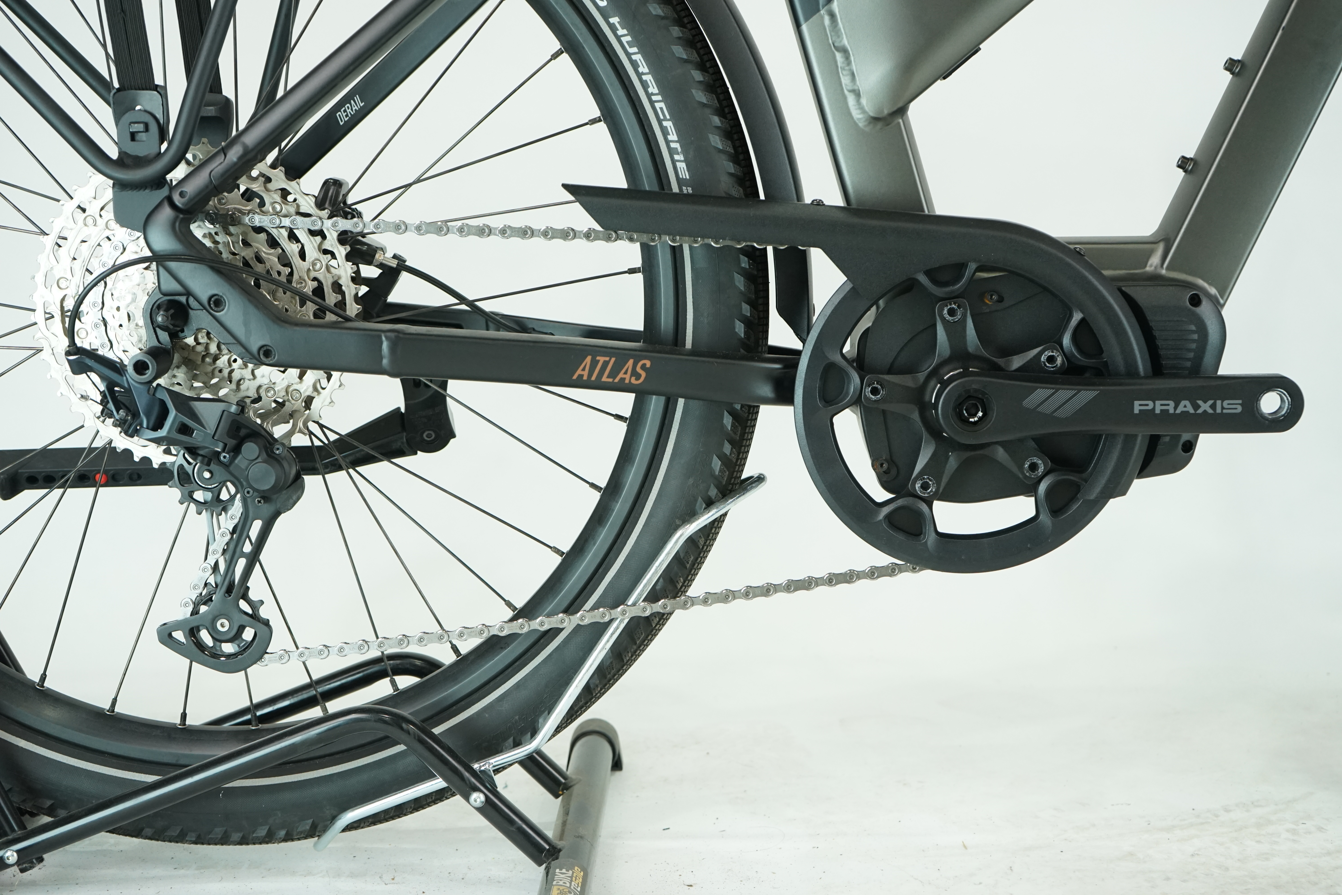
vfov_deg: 28.1
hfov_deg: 41.1
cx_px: 671
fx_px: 1789
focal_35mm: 48
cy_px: 448
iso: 1600
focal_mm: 48
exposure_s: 1/200
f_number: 5.6
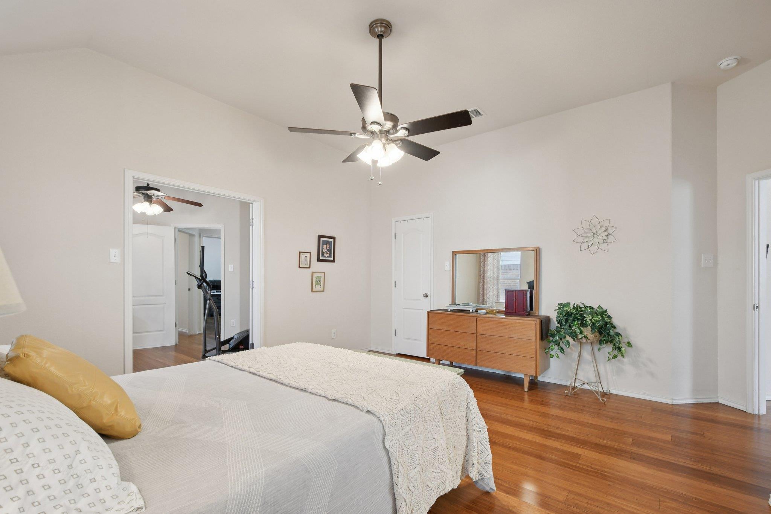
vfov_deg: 77.3
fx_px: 321
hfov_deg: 100.4
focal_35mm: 15
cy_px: 257
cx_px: 386
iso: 400
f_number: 7.1
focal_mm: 10
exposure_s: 1/13
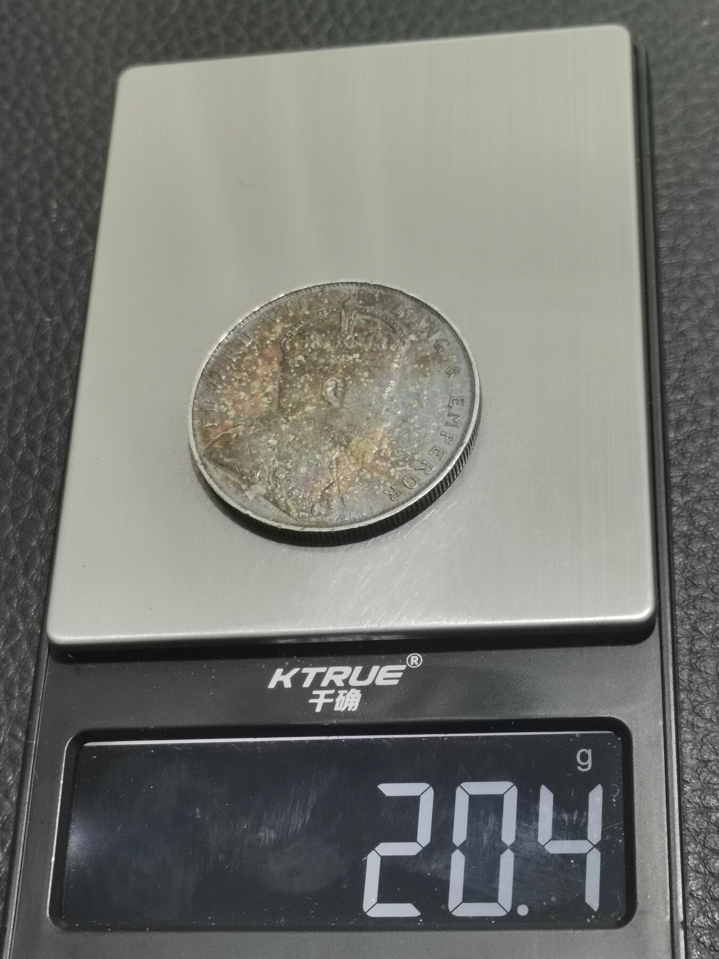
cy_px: 480
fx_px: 1828
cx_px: 360
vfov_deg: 29.4
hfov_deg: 22.3
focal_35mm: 66
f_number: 1.8
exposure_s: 1/100
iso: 125
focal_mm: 5.58
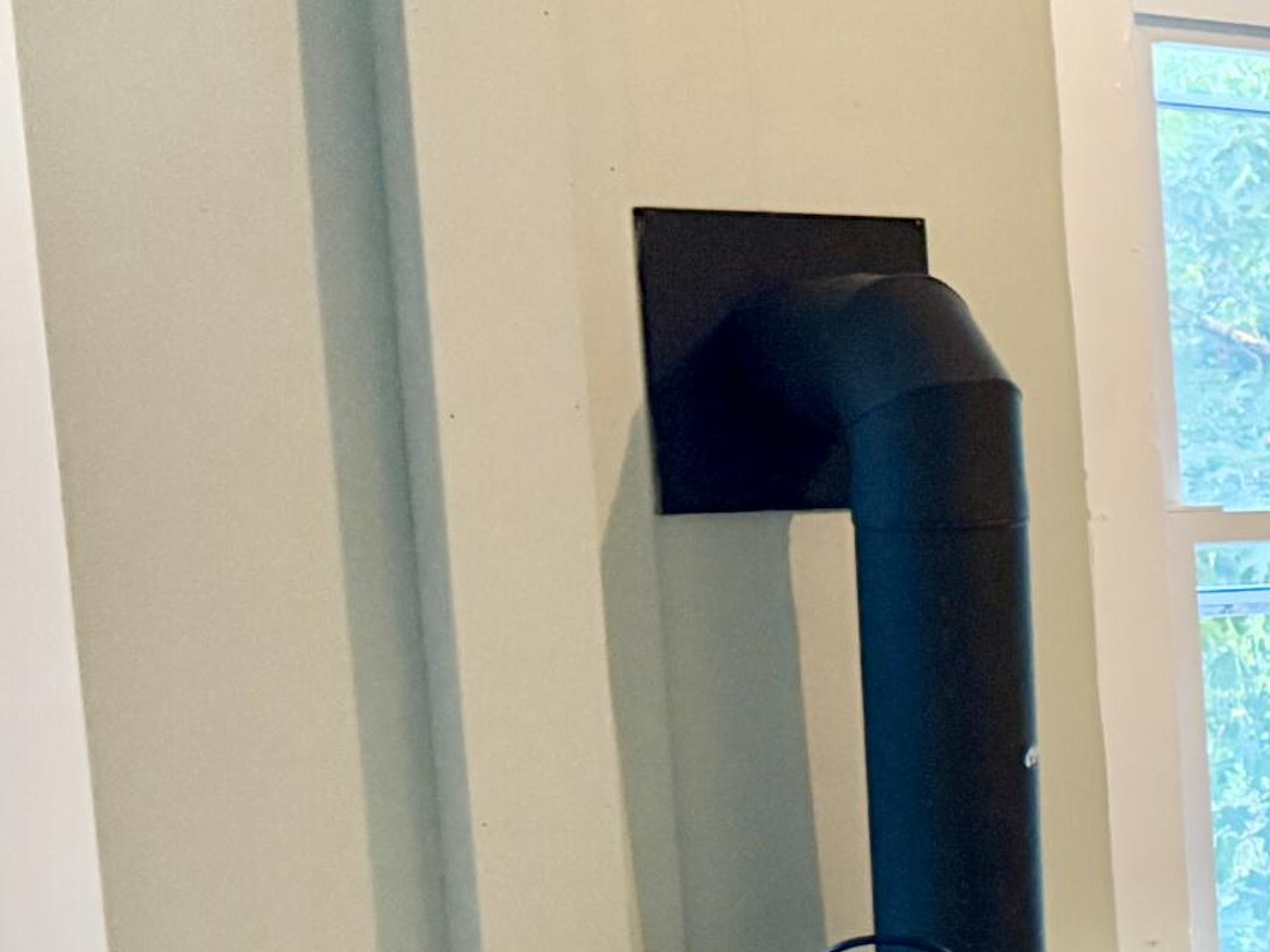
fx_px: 3118
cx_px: 2212
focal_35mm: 85
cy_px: 825
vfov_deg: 17.2
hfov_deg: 18.5
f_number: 1.78
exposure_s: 1/60
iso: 640
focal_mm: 6.76
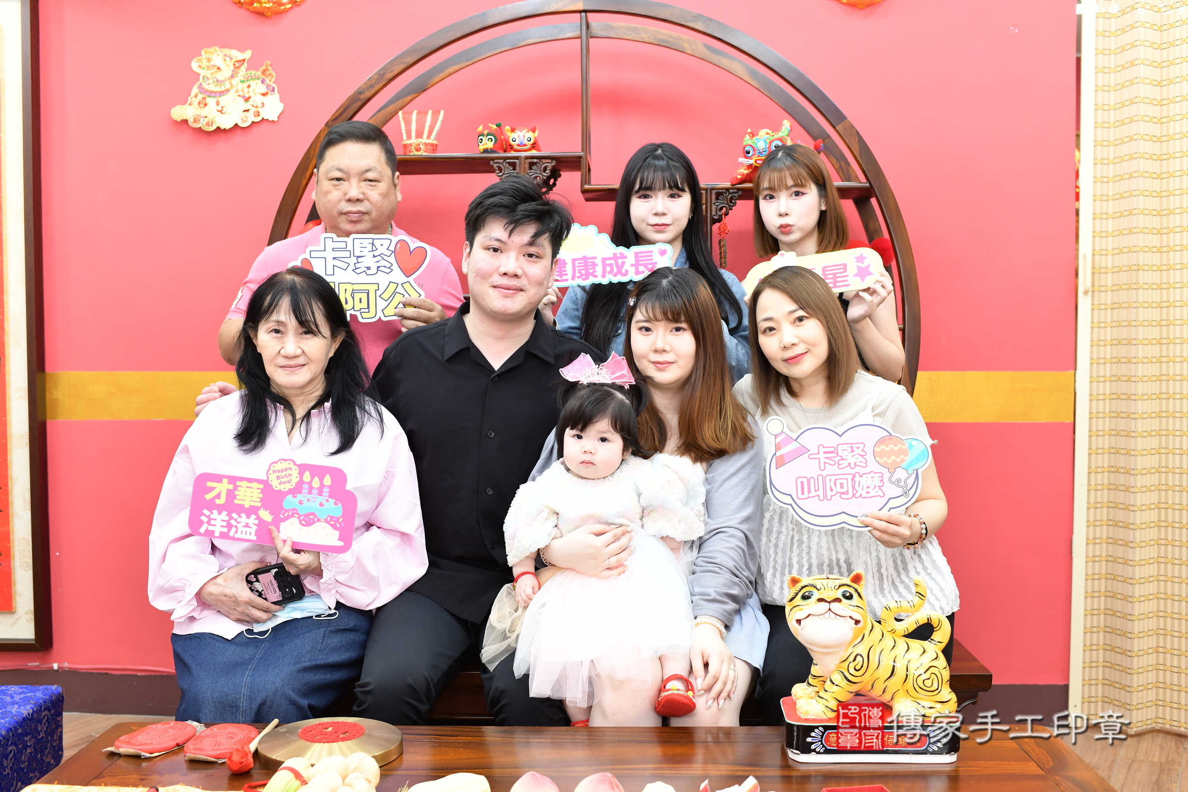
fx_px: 1155
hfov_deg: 54.4
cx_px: 594
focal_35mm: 35
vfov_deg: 37.9
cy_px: 396
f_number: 4.5
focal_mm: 35
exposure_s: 1/200
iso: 1000
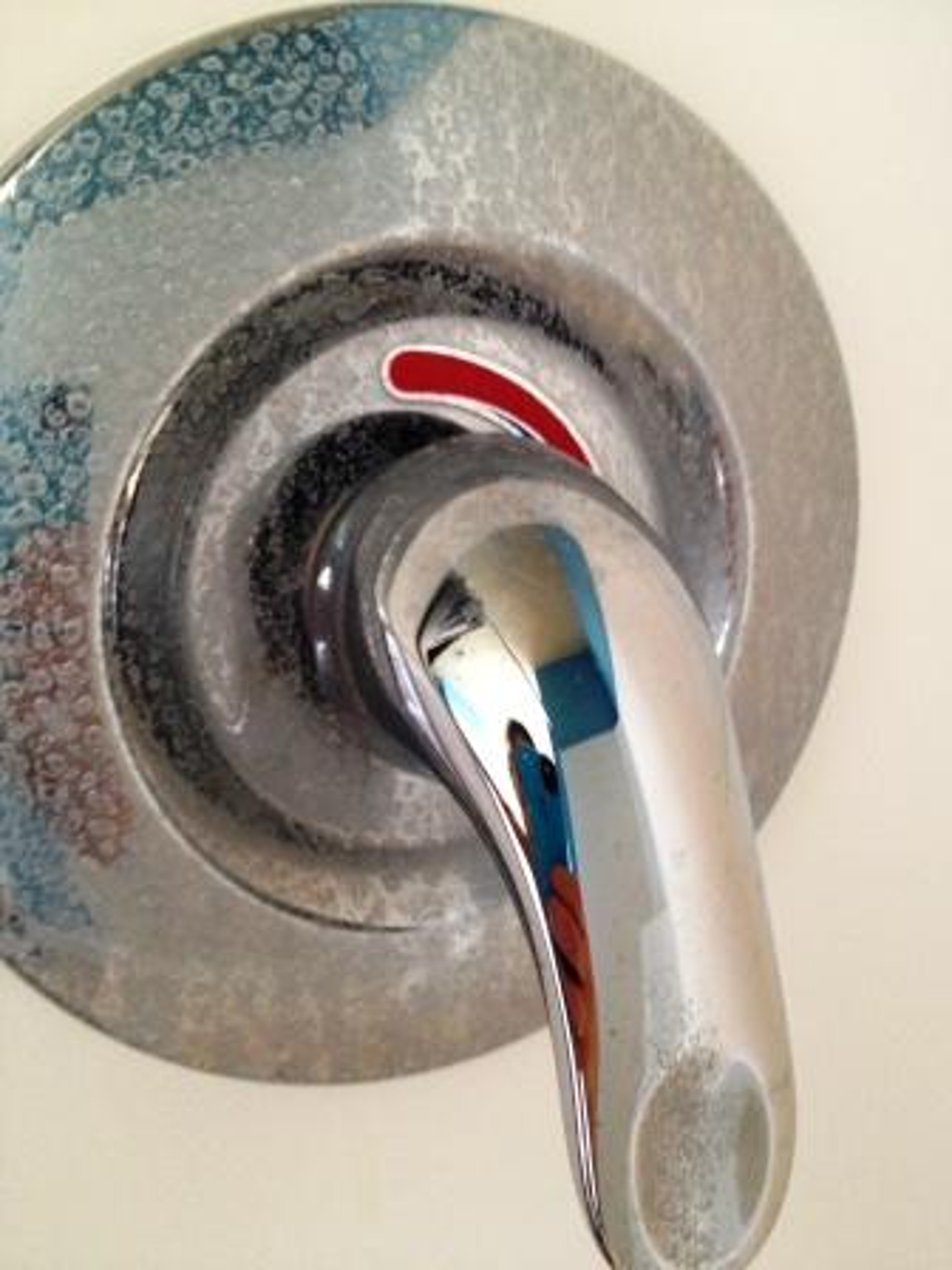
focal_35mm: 35
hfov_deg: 40.7
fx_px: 1283
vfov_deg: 52.6
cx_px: 476
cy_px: 635
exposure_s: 1/20
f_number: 2.4
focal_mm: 4.28
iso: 250
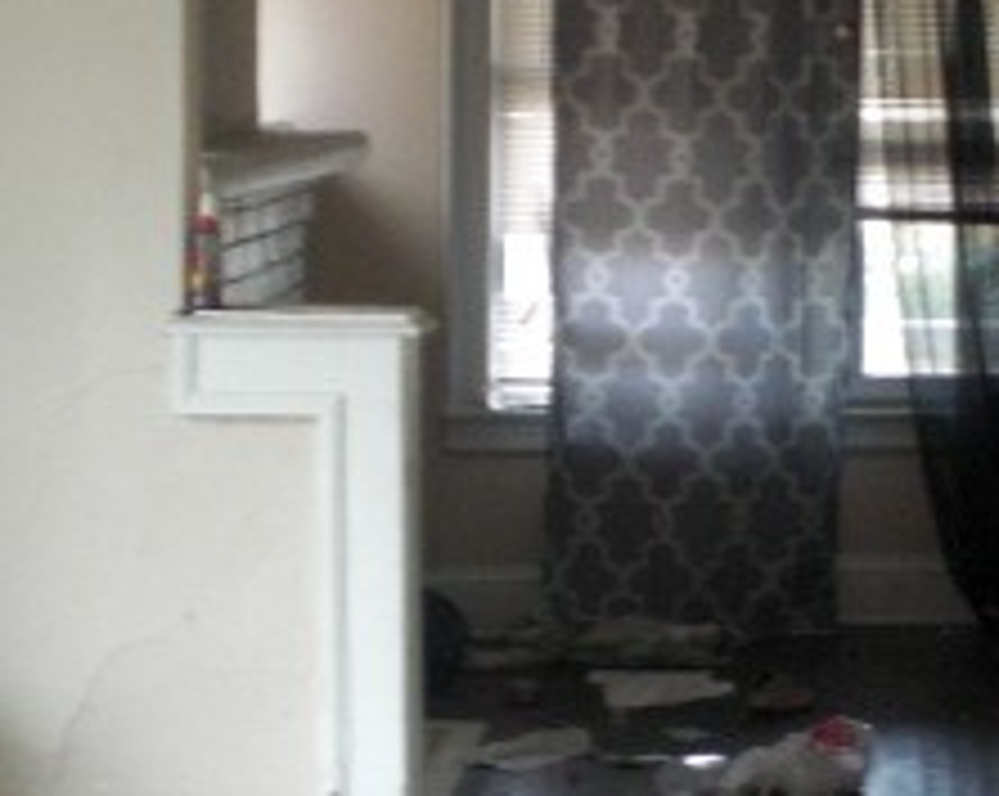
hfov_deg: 17.9
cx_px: 720
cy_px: 405
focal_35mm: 107
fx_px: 3159
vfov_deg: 14.4
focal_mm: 6.3
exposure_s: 1/13
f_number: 3.1
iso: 200
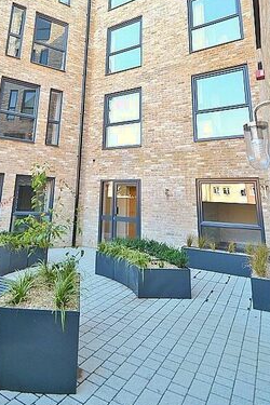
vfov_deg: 78.4
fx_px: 236
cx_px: 104
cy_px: 133
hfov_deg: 58.8
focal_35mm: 21
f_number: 3.5
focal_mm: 10
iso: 100
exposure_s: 1/40
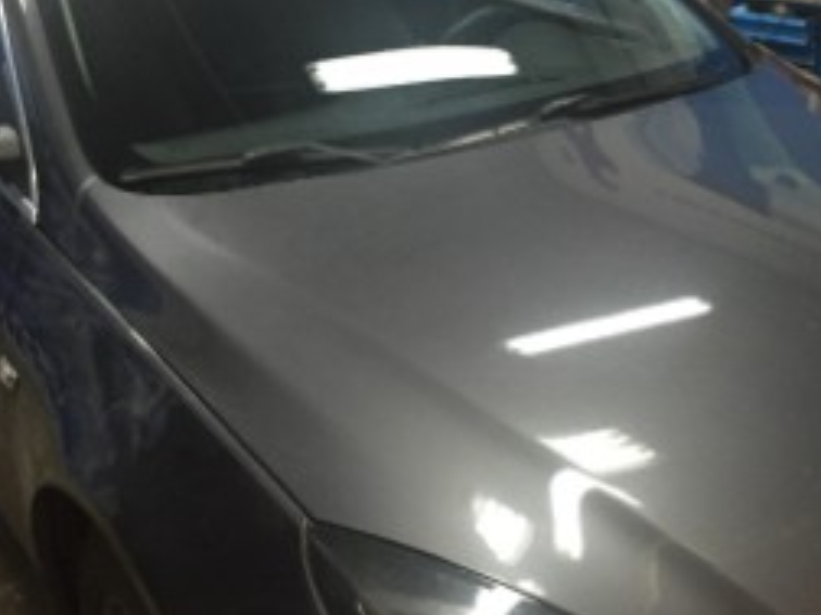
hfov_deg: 41.1
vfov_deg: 31.4
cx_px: 489
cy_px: 225
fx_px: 1091
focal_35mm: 46
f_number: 2.2
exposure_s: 1/33
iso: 250
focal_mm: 4.15
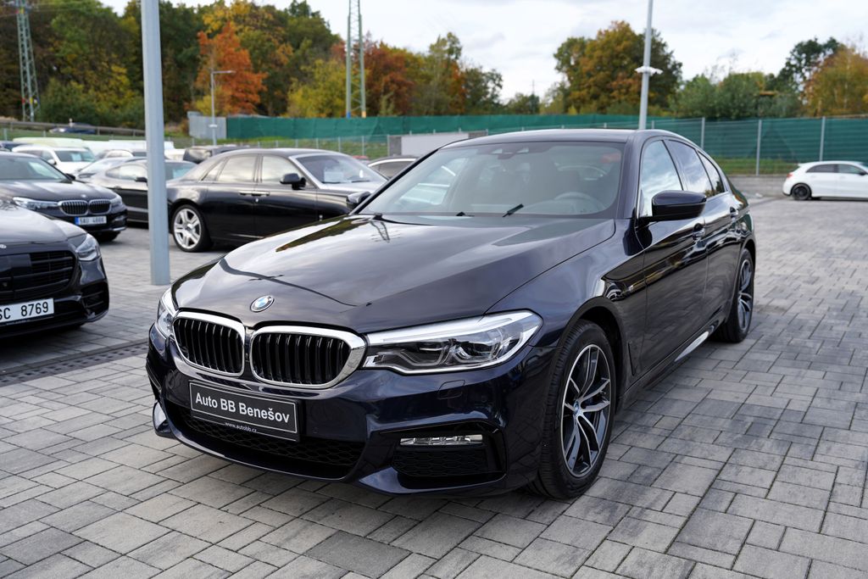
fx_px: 747
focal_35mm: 31
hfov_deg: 60.3
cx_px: 434
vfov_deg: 42.3
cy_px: 290
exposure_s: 1/60
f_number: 3.5
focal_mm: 31
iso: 100
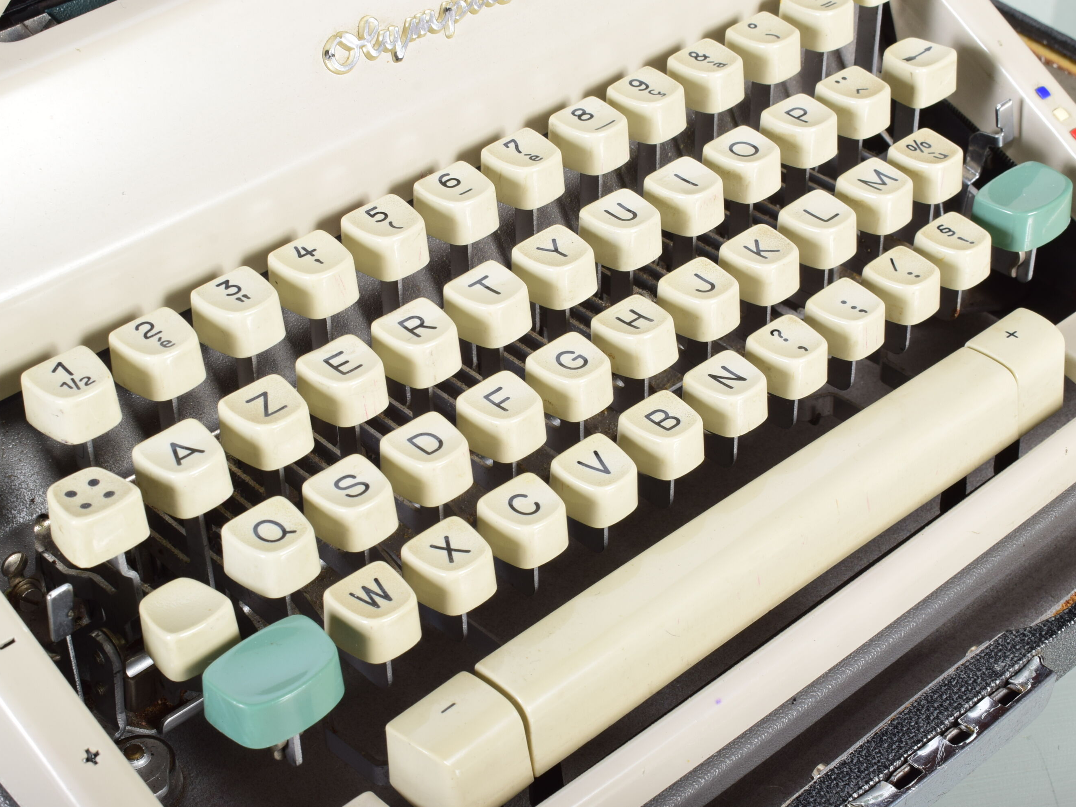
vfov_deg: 22.6
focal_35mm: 65
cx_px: 523
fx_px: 2020
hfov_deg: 29.8
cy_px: 405
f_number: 16
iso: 200
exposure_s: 1/200
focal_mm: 40
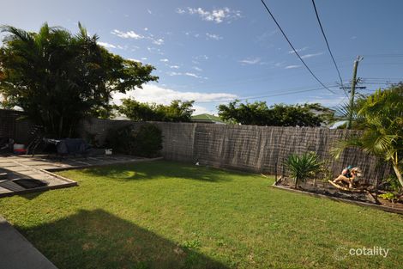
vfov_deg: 77.3
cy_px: 134
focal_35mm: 15
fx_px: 168
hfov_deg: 100.4
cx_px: 202
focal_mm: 10
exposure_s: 1/200
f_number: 11
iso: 200
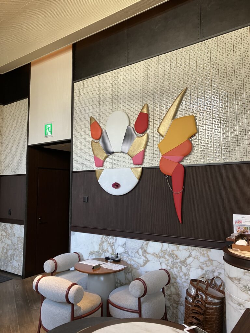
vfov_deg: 63.4
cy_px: 166
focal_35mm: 28
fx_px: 270
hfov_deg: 49.7
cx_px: 125
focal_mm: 3.99
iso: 80
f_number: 1.8
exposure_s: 1/78
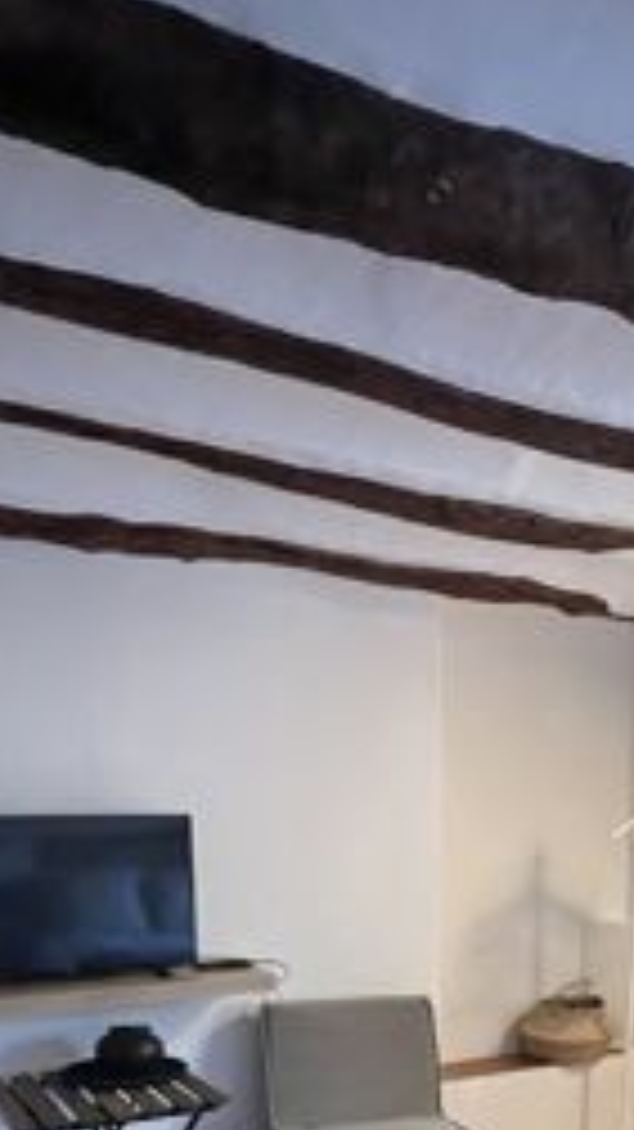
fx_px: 898
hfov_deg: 38.9
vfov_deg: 54.7
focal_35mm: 30
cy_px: 1044
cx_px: 353
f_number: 1.8
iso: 1000
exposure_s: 1/51
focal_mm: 1.57
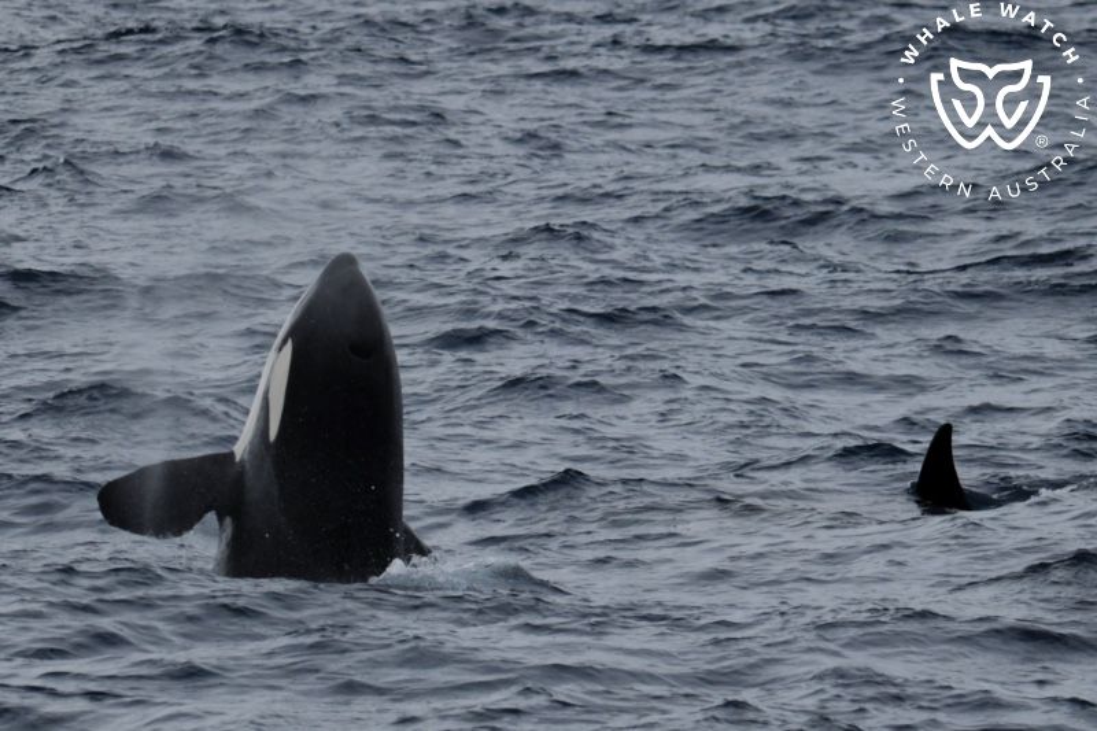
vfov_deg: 6.2
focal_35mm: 220
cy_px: 366
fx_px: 6702
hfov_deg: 9.4
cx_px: 548
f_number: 5.6
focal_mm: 220
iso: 900
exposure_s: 1/8000
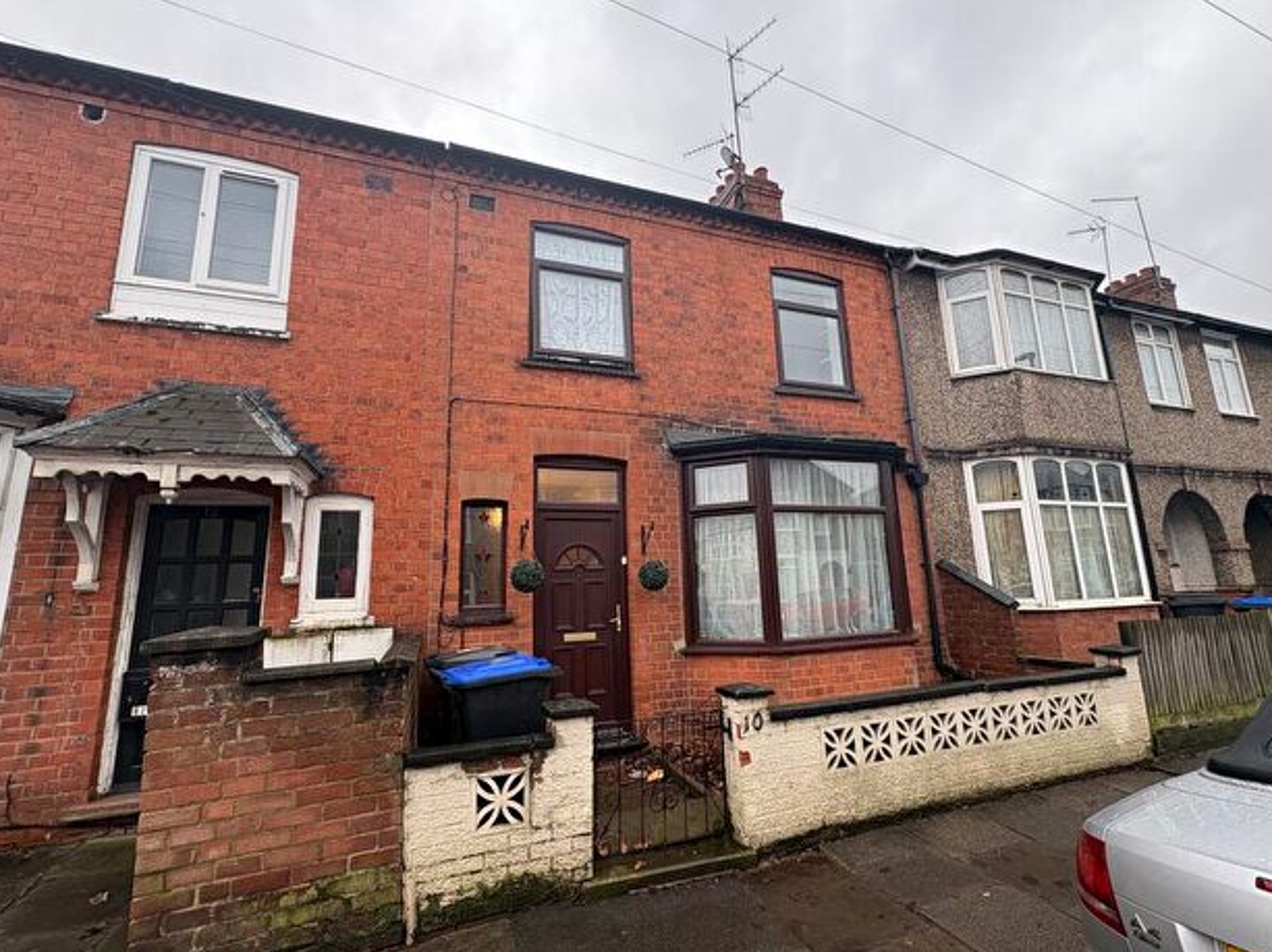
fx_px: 588
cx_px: 649
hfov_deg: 94.5
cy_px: 474
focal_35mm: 16
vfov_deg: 78.0
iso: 80
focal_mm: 2.22
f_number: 2.2
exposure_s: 1/99
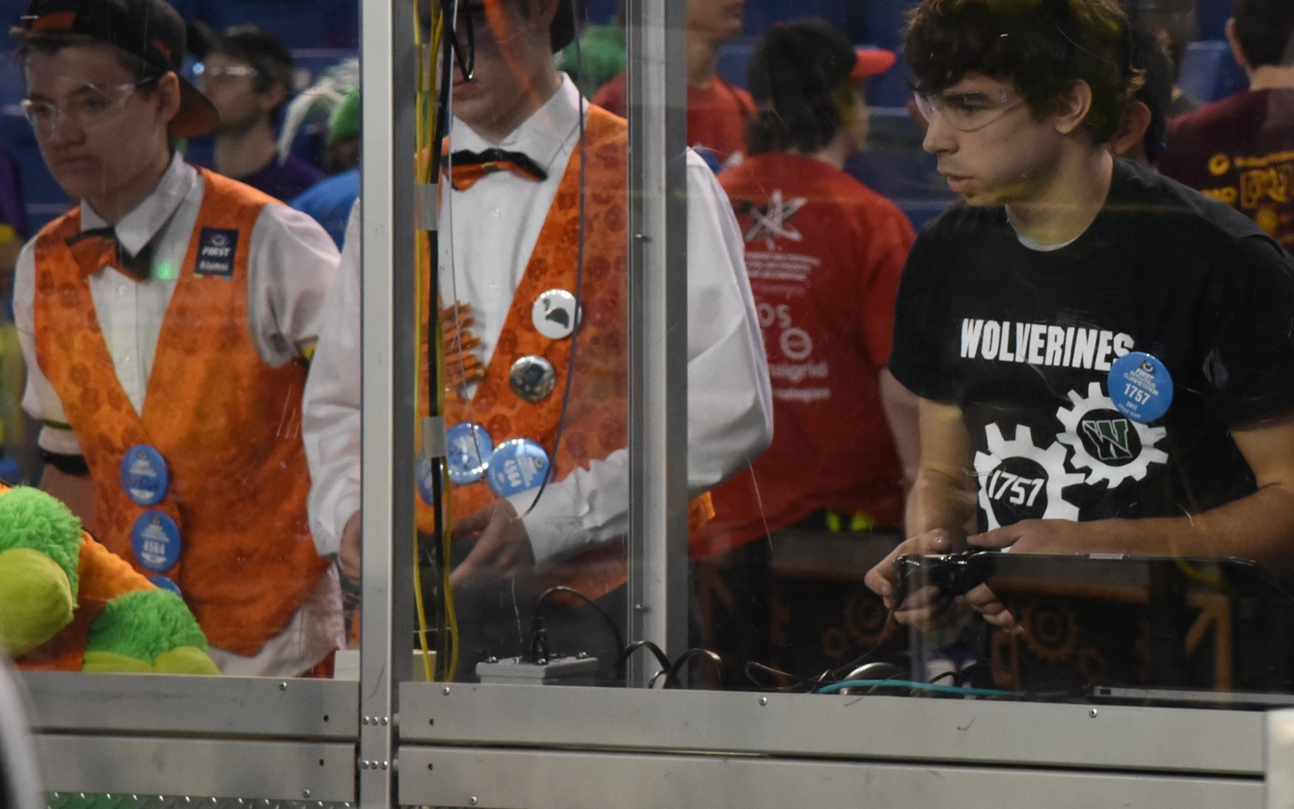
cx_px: 1117
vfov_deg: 5.9
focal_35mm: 224
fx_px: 7899
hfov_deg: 9.3
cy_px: 136
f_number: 7.1
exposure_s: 1/320
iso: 4000
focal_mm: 110
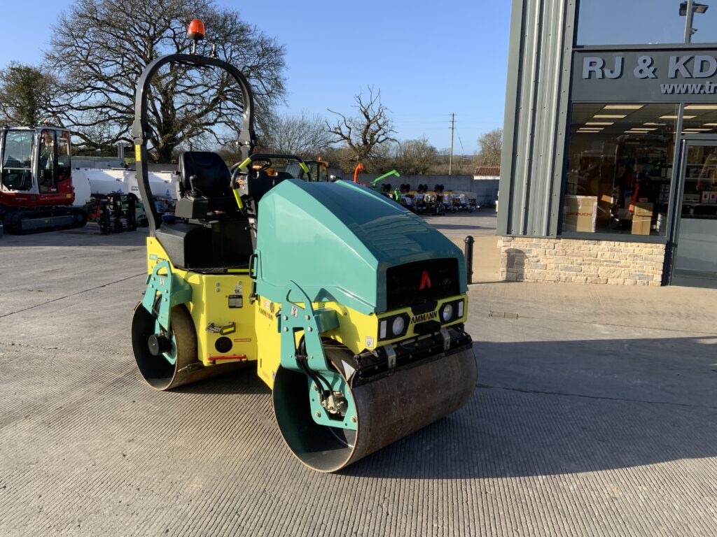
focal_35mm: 29
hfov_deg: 61.7
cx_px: 358
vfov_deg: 48.2
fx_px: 601
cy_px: 268
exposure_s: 1/1015
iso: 16
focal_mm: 3
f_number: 1.8
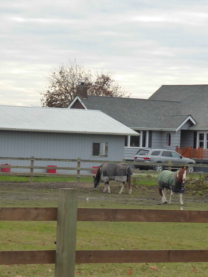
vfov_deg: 9.7
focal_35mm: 203
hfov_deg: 7.3
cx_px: 111
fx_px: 1626
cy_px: 144
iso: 320
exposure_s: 1/250
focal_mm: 20.6
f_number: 5.1
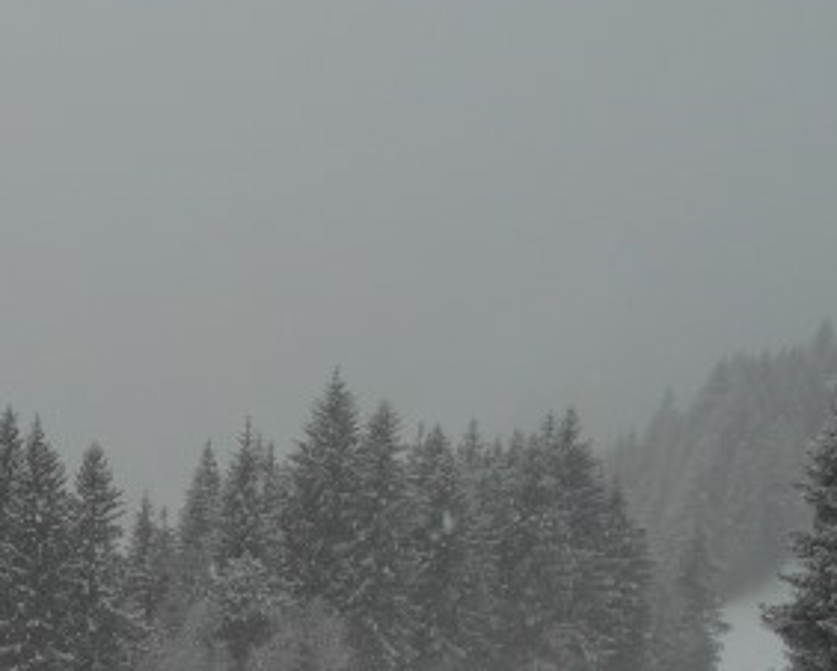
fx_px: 1785
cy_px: 849
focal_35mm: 72
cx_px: -9
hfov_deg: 25.1
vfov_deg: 19.7
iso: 80
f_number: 3.4
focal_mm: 4.7
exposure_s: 1/1250
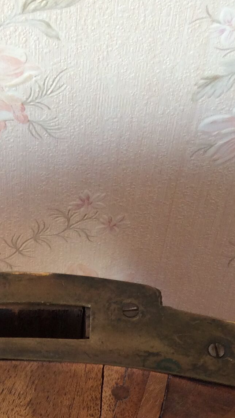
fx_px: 876
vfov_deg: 25.5
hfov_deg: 15.2
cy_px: 424
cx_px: 55
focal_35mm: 79
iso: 50
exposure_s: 1/25
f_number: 2.4
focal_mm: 3.3
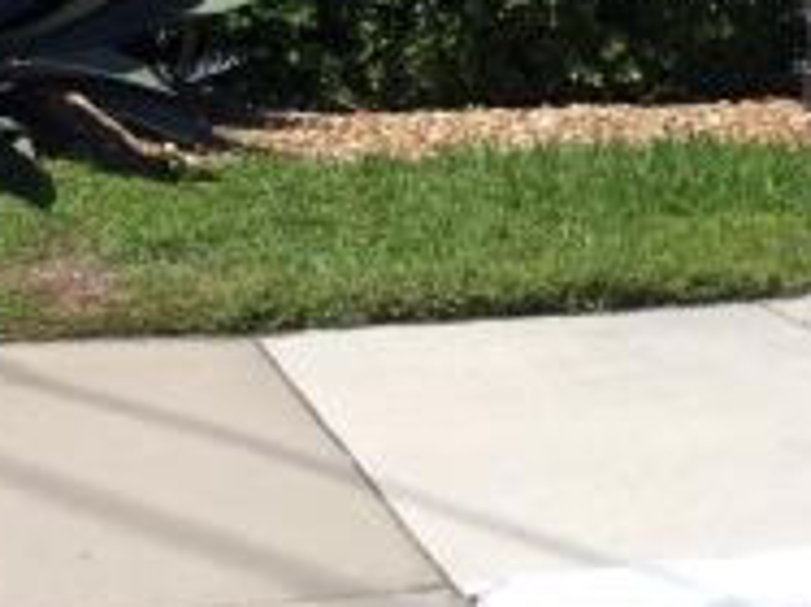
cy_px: -100
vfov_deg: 13.1
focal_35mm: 110
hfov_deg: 17.9
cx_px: 427
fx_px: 2575
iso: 32
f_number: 2.4
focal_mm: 3.3
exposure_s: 1/2387
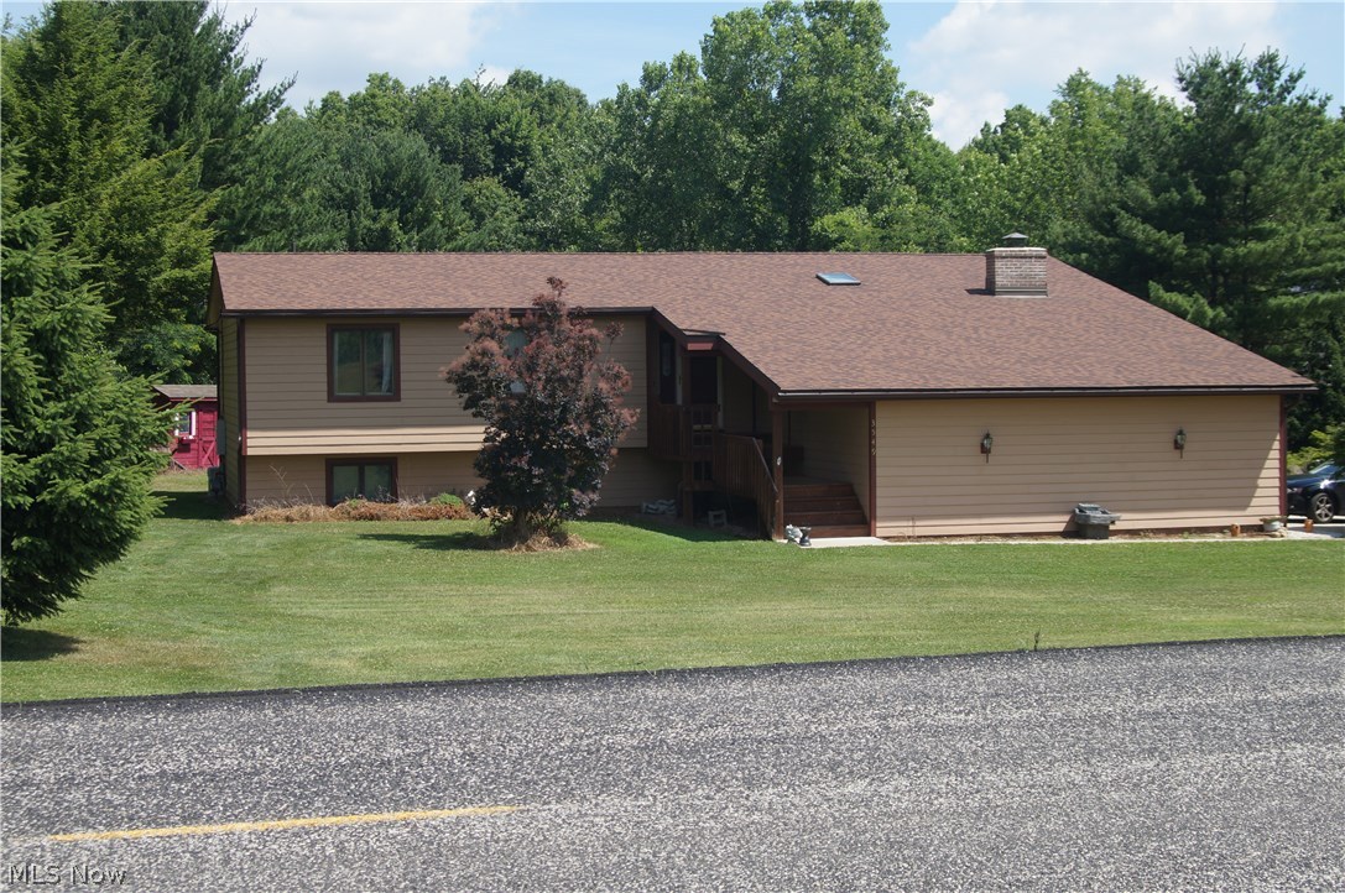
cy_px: 446
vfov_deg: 25.7
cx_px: 672
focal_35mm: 52
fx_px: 1959
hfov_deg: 37.9
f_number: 8
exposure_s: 1/250
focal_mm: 35
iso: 100
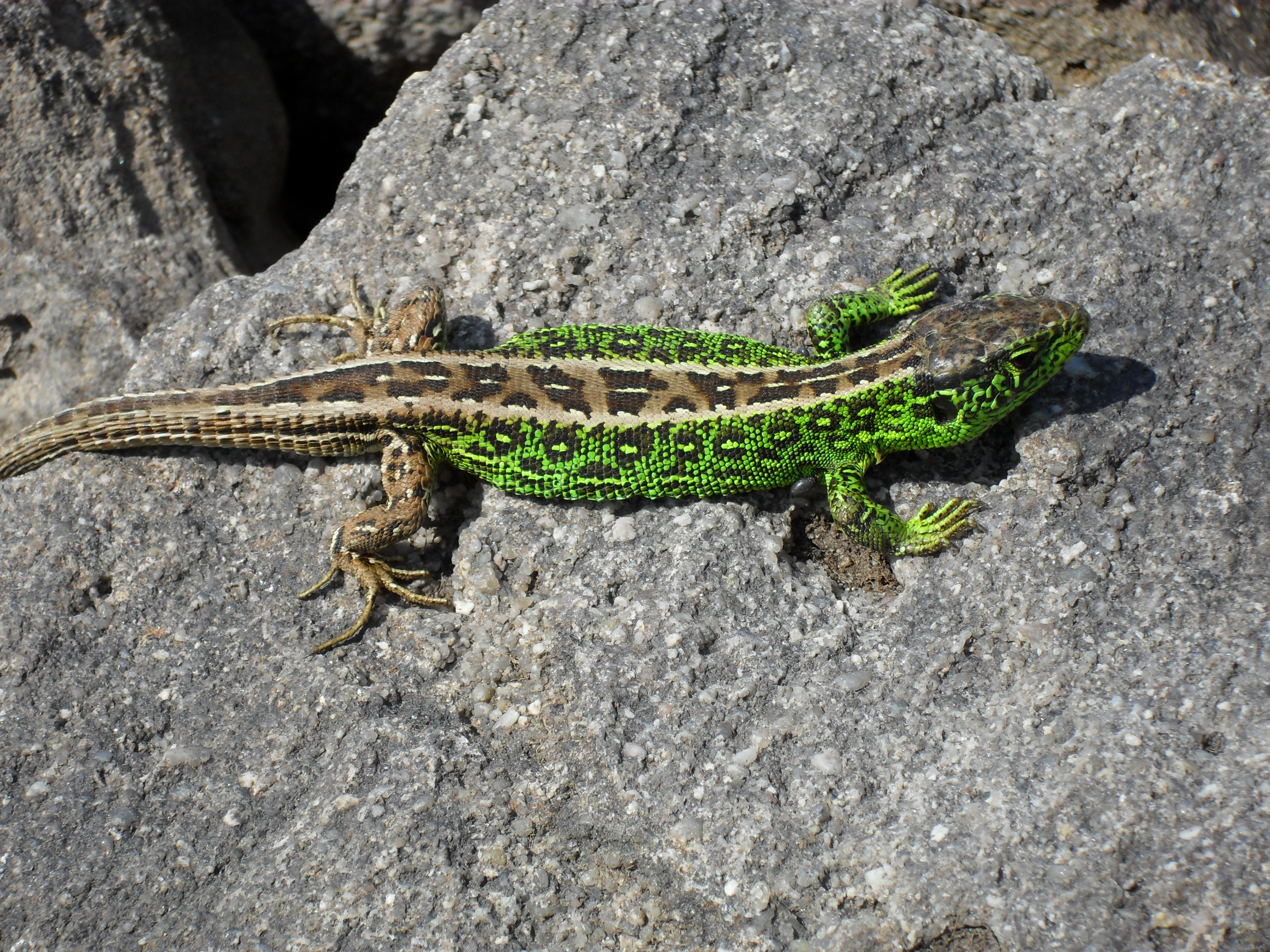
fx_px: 3852
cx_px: 635
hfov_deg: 18.7
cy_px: 476
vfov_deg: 14.1
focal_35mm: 105
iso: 100
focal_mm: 18.9
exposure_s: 1/500
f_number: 5.8
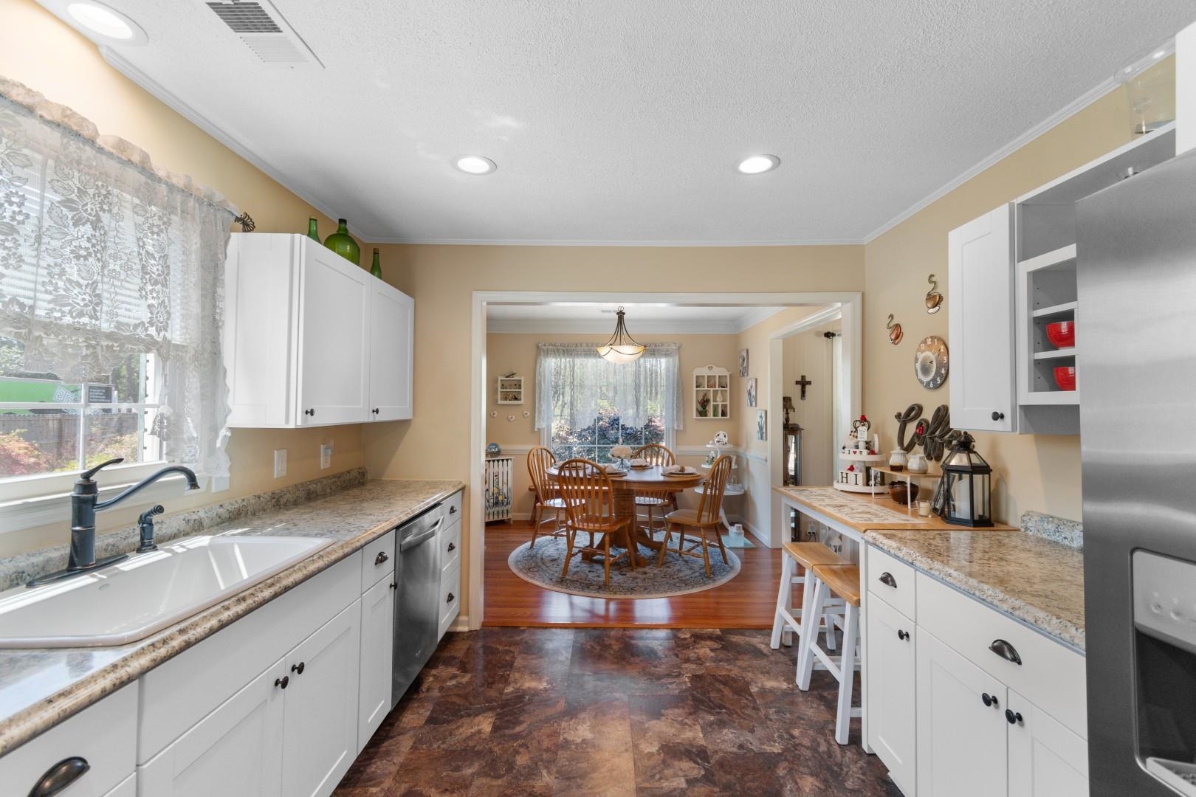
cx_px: 598
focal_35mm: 15
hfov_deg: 100.4
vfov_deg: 77.3
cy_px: 398
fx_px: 498
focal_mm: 10
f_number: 4.5
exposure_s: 1/40
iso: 100
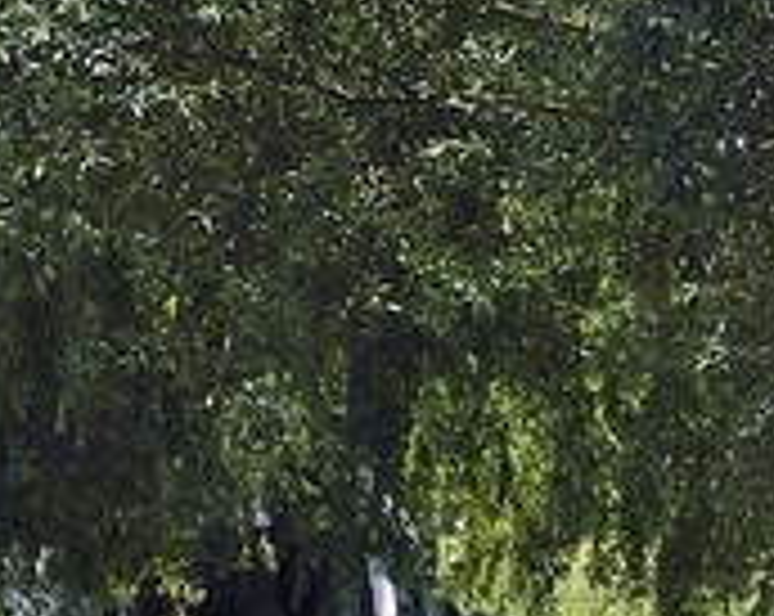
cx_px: 3334
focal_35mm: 1746
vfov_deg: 0.9
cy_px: 679
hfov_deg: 1.1
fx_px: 39928
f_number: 9
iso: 200
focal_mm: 200
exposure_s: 1/250
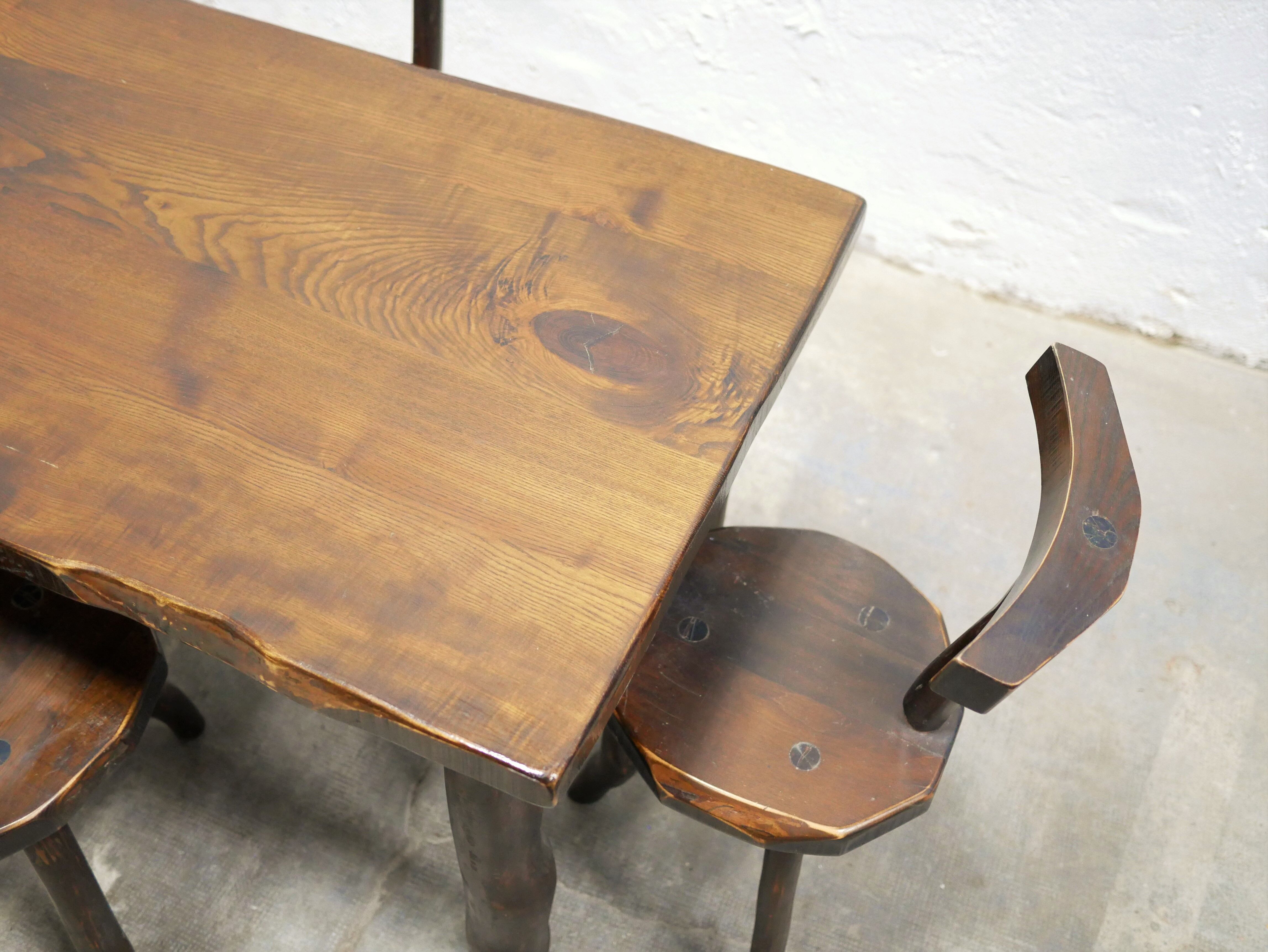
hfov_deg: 46.8
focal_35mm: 40
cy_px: 476
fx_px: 1466
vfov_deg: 36.0
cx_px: 634
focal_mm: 20
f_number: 1.7
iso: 2000
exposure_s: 1/60
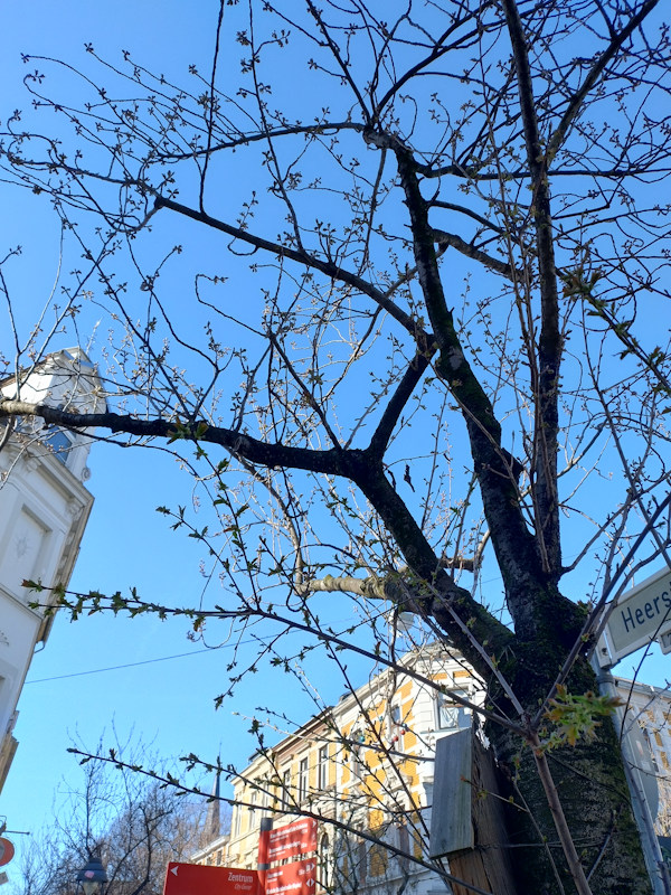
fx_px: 646
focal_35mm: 25
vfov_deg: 69.4
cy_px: 448
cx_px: 336
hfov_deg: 54.9
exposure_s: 1/260
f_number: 1.7
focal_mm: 4.71
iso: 100
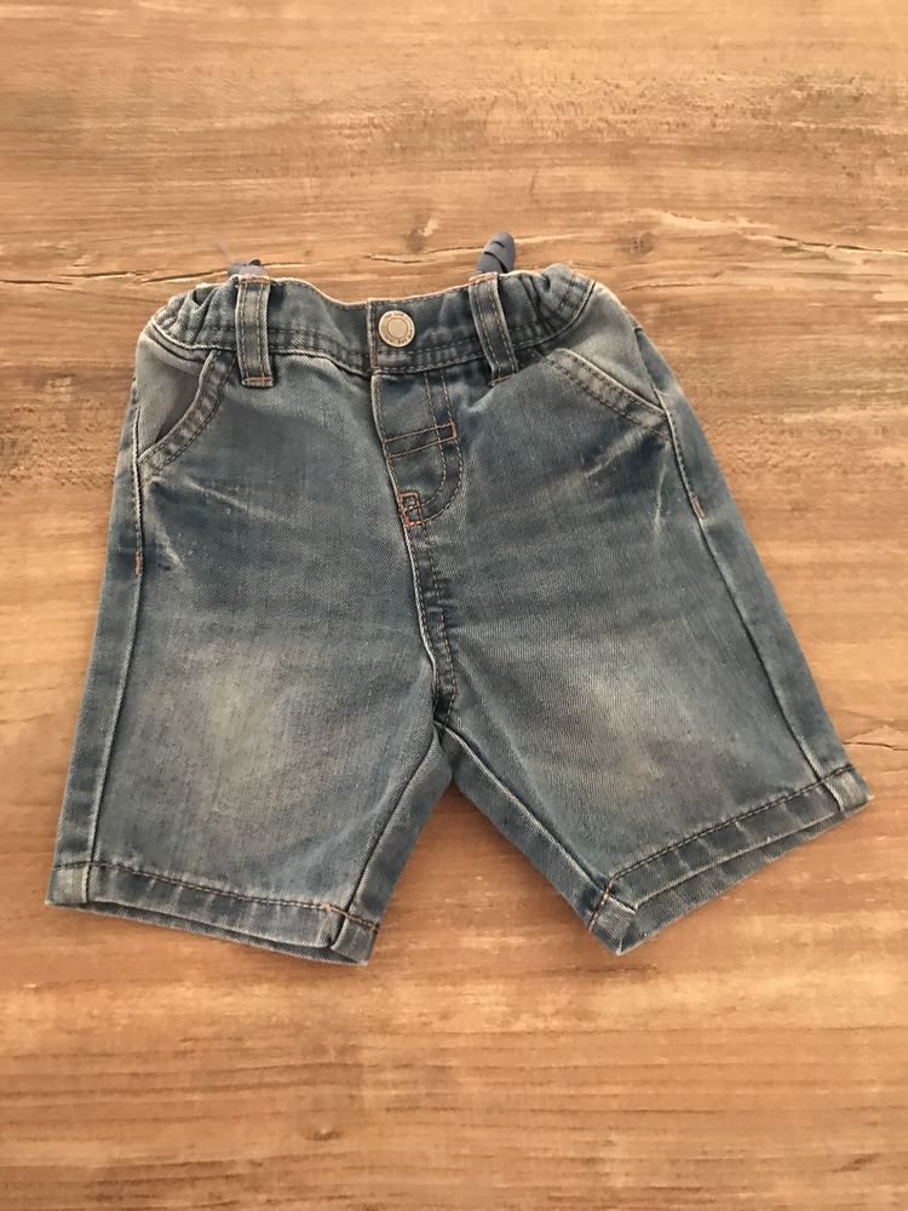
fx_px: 979
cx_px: 454
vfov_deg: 63.4
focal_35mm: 28
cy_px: 606
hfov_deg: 49.7
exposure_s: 1/7
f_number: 1.8
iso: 80
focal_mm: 3.99
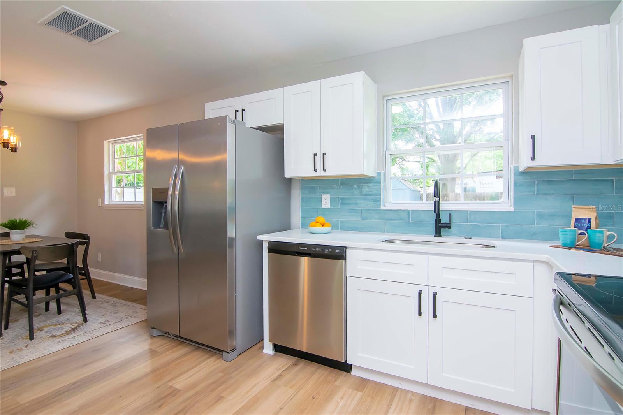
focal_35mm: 16
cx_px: 312
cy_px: 208
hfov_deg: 95.0
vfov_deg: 72.0
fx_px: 285
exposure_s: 1/40
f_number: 9
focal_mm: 11
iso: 640
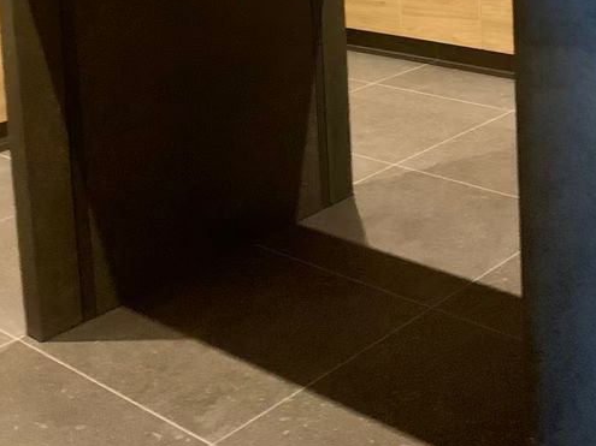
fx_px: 1084
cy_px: -87
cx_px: 395
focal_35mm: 63
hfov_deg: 30.5
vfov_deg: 21.6
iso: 800
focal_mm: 4.25
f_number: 1.8
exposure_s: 1/24
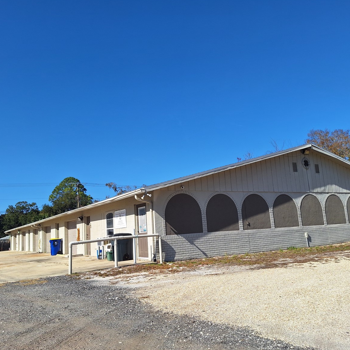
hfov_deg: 57.3
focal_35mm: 28
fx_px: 320
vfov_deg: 57.3
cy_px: 177
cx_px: 167
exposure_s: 1/3086
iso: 40
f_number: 1.8
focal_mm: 5.54
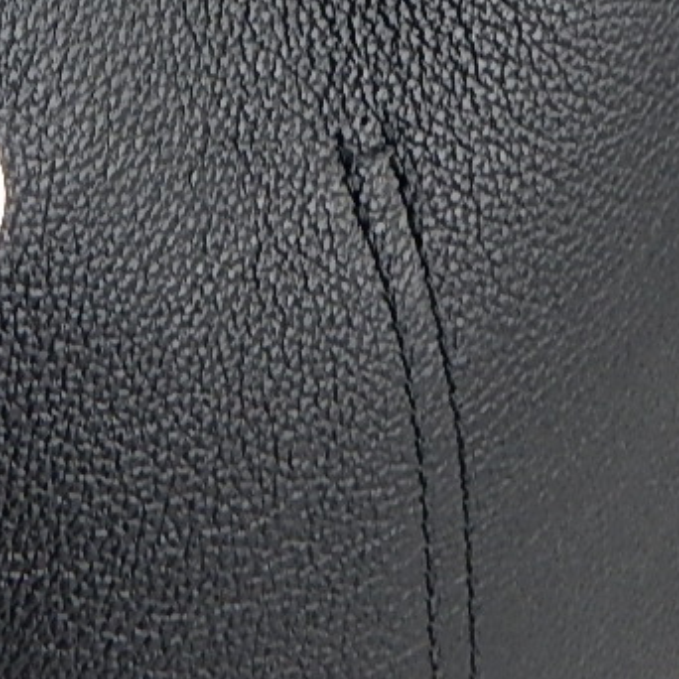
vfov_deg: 9.6
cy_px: -306
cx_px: 40
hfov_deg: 9.8
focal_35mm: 178
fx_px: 3950
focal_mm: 7.7
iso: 140
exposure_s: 1/30
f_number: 3.6
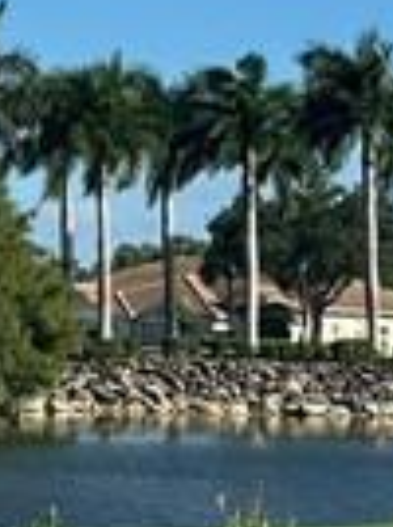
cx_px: -550
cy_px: -55
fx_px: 2794
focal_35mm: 184
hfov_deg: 7.5
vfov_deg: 10.6
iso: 80
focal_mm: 6.86
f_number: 1.78
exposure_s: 1/5263
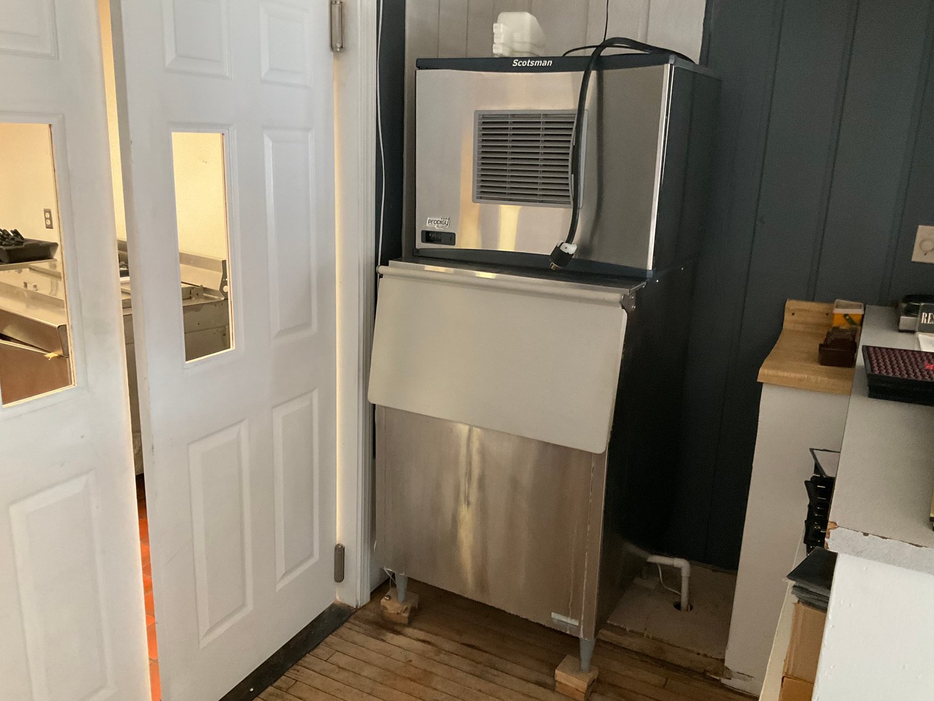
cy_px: 350
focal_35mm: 29
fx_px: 783
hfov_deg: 61.7
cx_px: 467
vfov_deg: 48.2
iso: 250
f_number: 1.8
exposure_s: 1/60
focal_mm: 3
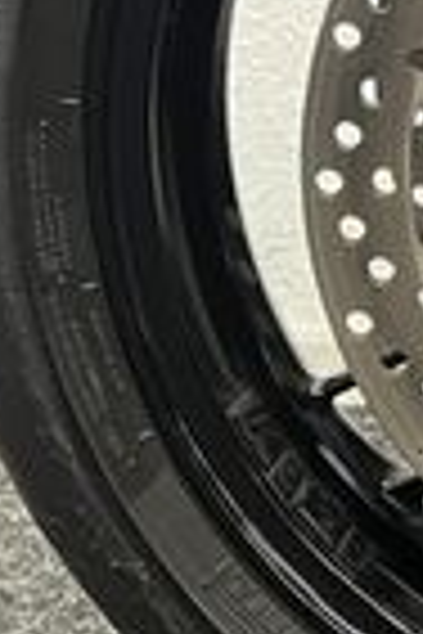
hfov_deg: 10.4
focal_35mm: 123
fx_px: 2168
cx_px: 792
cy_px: 9
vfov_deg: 16.3
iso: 400
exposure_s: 1/33
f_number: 1.6
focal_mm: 5.1
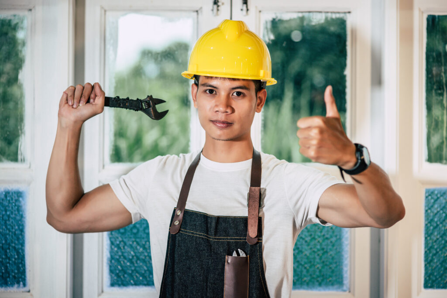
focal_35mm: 85
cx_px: 224
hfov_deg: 23.9
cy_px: 149
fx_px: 1055
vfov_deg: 16.1
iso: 640
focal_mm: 85
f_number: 2
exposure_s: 1/200
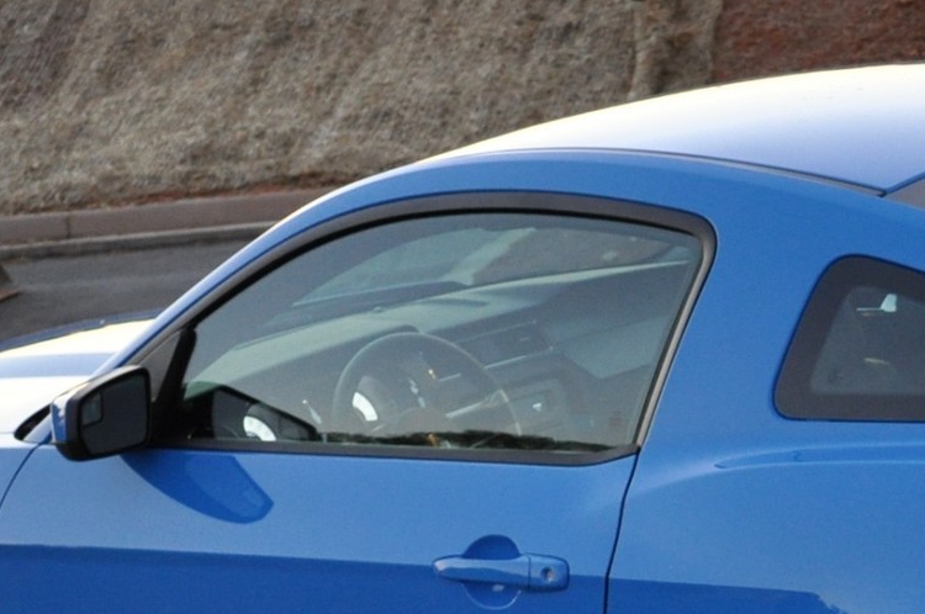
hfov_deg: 18.0
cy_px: 644
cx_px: 1005
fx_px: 2823
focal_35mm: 110
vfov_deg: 12.2
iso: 800
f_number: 4
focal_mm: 22
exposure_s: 1/40
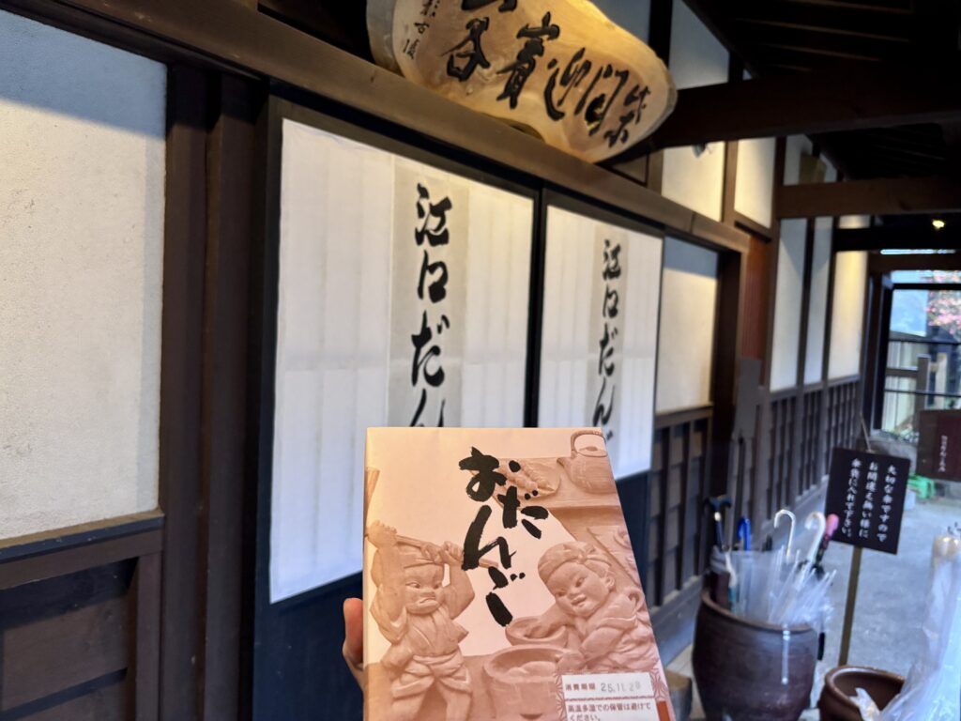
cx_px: 480
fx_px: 722
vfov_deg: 53.1
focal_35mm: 26
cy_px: 360
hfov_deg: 67.3
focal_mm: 5.96
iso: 400
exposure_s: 1/33
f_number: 1.6
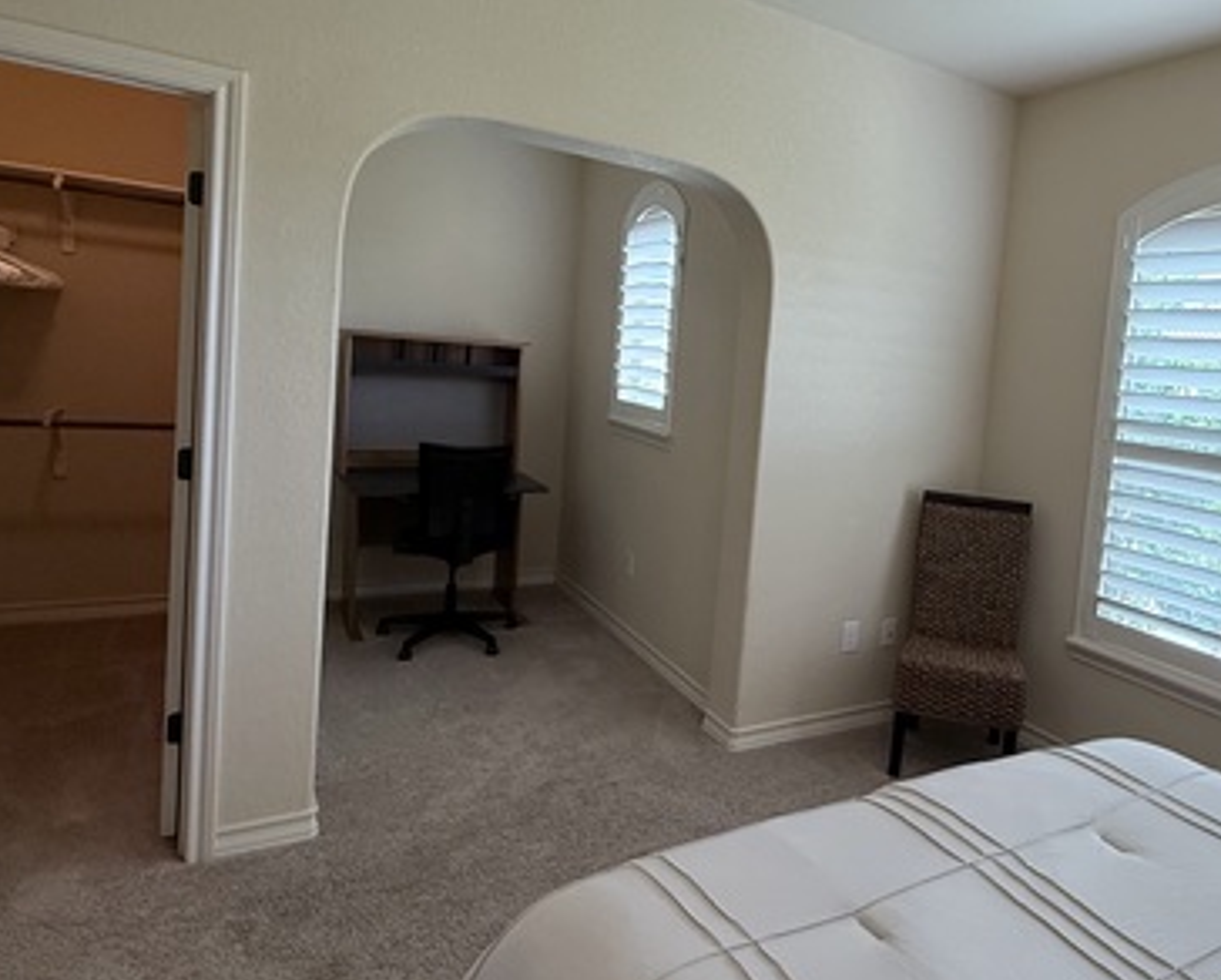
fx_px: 868
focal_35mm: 24
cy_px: 426
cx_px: 822
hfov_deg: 68.1
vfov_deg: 58.7
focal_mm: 2.22
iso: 200
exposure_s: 1/120
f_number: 2.2
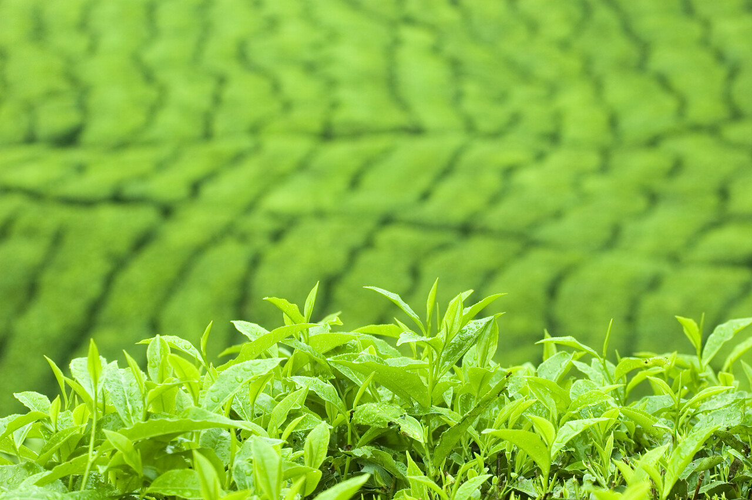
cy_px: 250
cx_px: 376
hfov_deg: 17.1
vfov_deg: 11.4
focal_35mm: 120
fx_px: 2504
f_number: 8
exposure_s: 8
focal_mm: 80
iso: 200
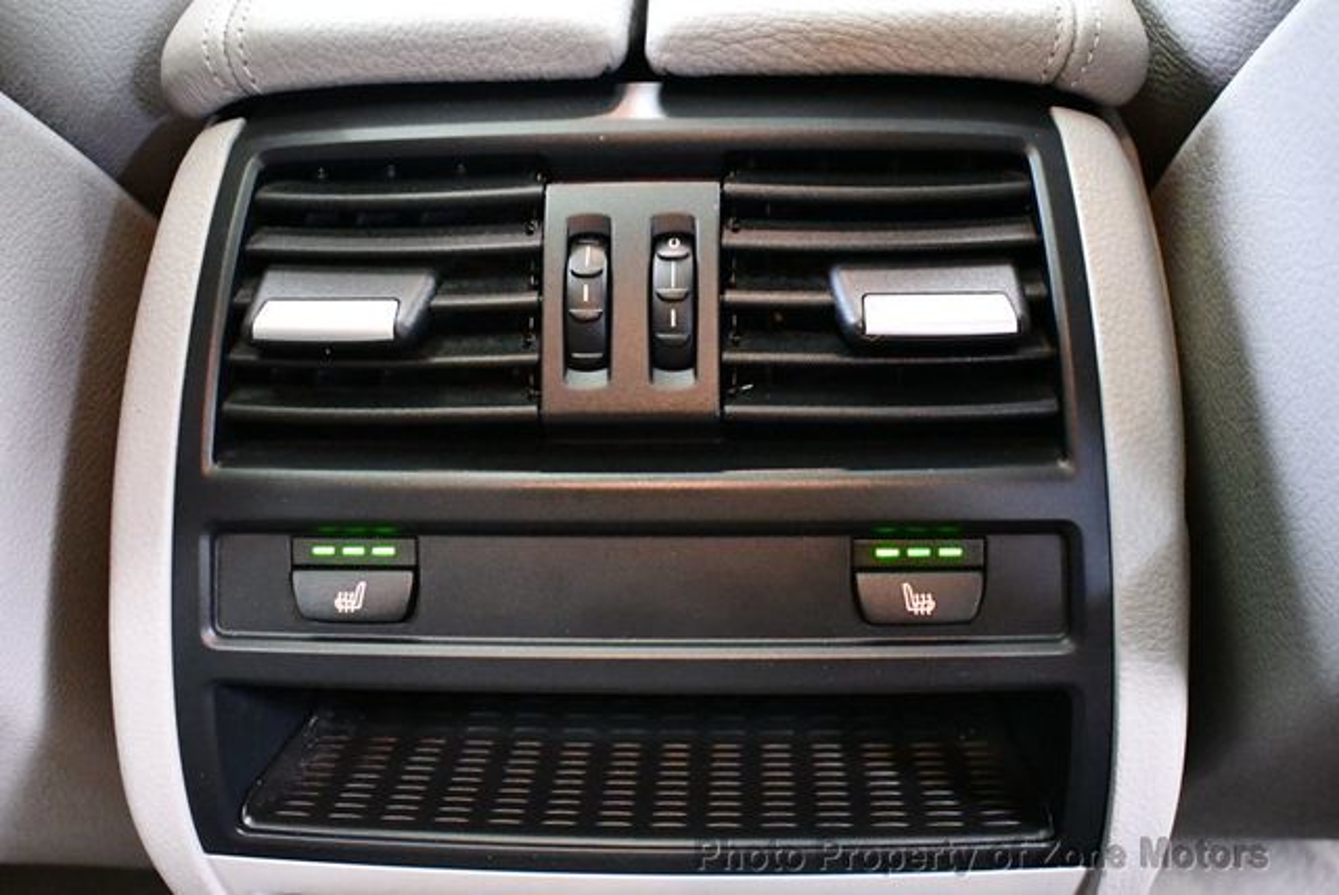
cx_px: 670
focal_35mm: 36
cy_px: 448
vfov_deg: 36.9
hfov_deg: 53.1
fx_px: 1340
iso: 10000
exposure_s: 1/60
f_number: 3.5
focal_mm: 18
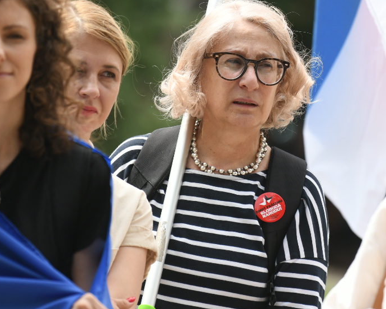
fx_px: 5038
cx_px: 284
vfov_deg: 3.5
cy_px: 35
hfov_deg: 4.4
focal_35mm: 441
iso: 640
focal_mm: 200
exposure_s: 1/4000
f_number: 3.5
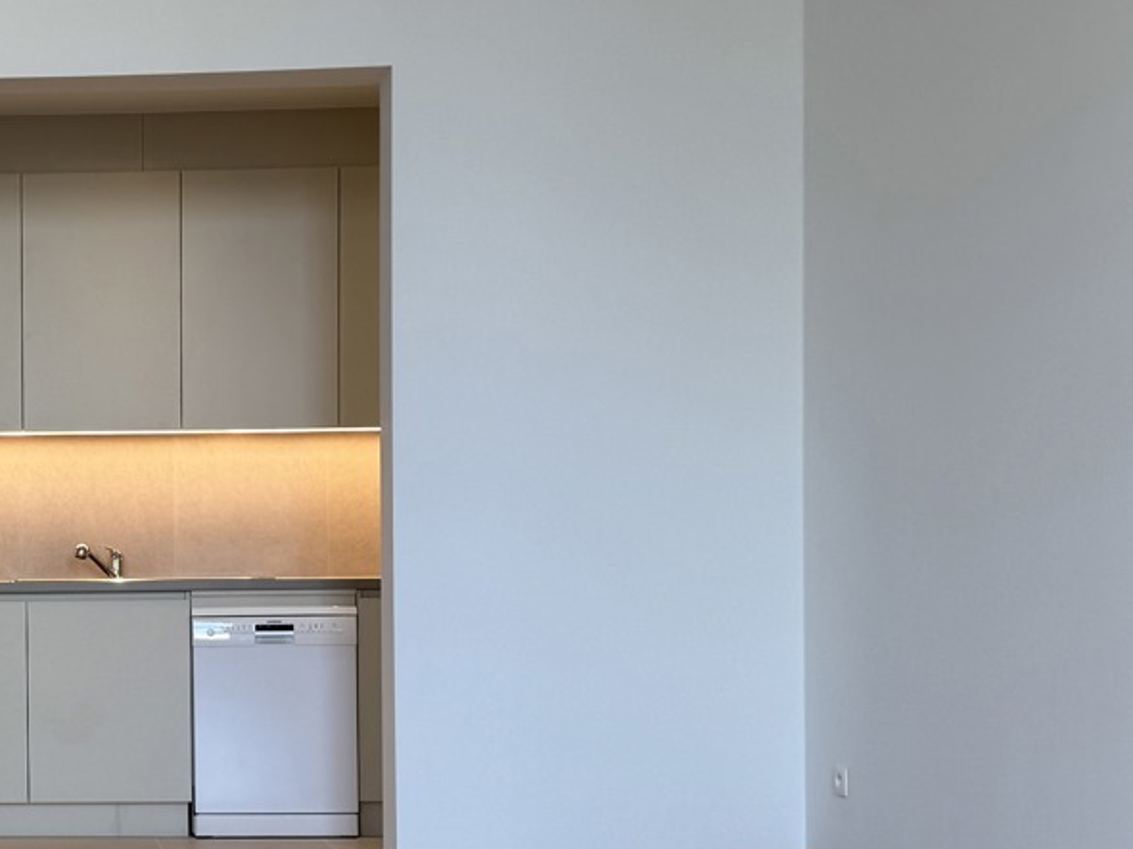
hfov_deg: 27.8
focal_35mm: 65
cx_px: -42
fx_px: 2127
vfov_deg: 22.5
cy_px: 571
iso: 64
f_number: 1.78
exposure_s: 1/121
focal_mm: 6.76
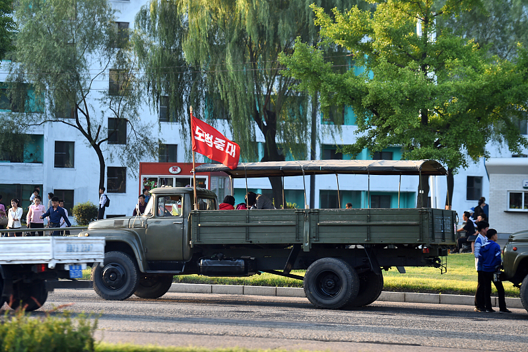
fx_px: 1906
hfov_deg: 15.8
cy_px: 176
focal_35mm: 130
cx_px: 264
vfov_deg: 10.5
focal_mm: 130
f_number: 4
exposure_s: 1/500
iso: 400
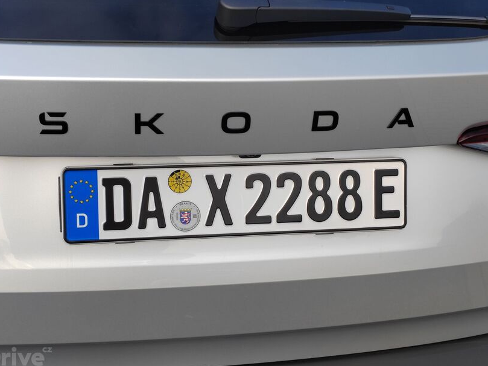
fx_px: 804
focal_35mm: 57
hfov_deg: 33.8
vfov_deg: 25.7
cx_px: 232
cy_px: 181
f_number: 1.9
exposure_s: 1/640
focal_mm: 5.52
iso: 100
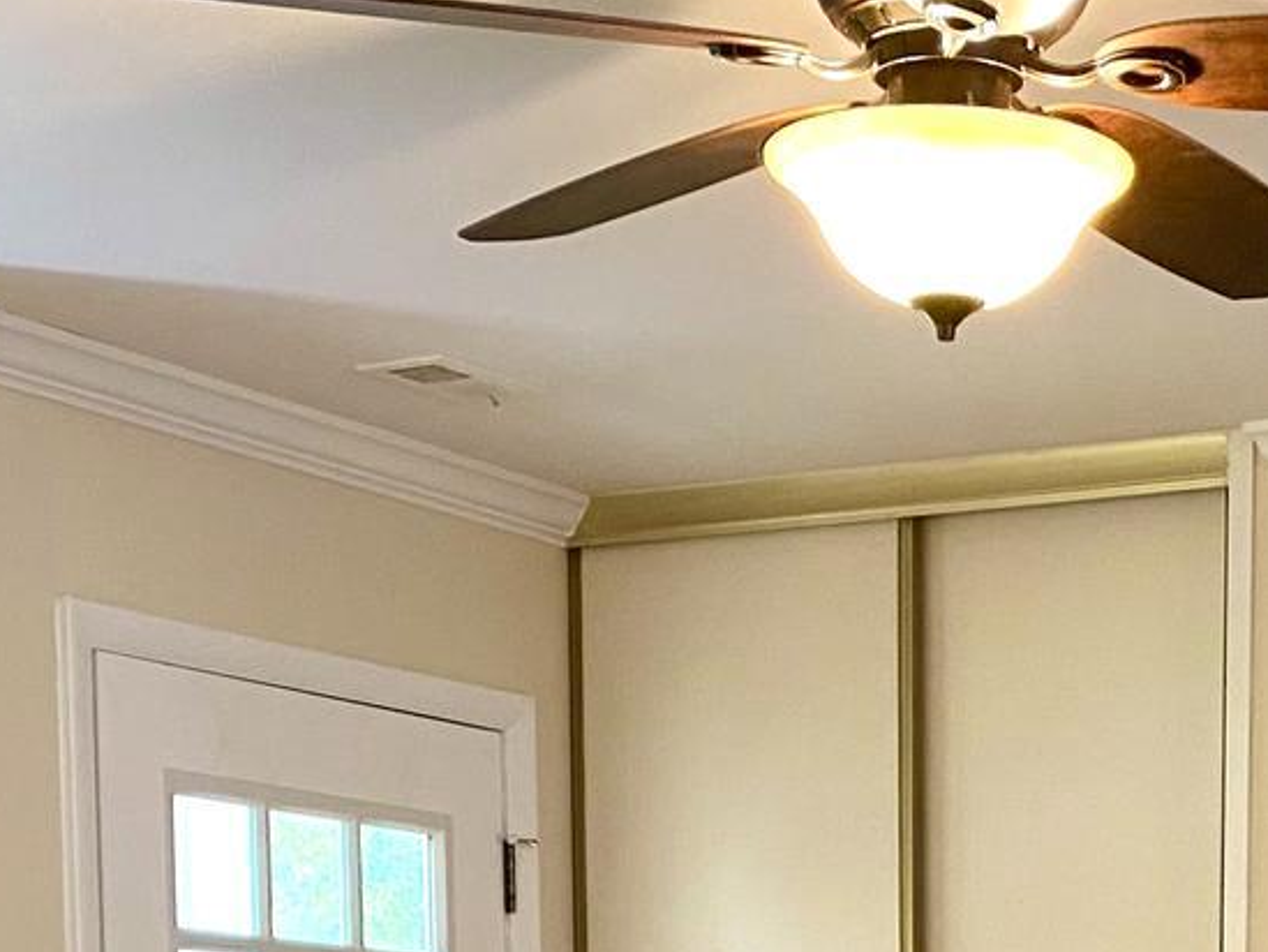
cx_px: 1153
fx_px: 3554
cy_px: 1532
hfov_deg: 19.8
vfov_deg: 14.0
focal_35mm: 97
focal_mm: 4.25
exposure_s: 1/60
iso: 160
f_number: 1.8
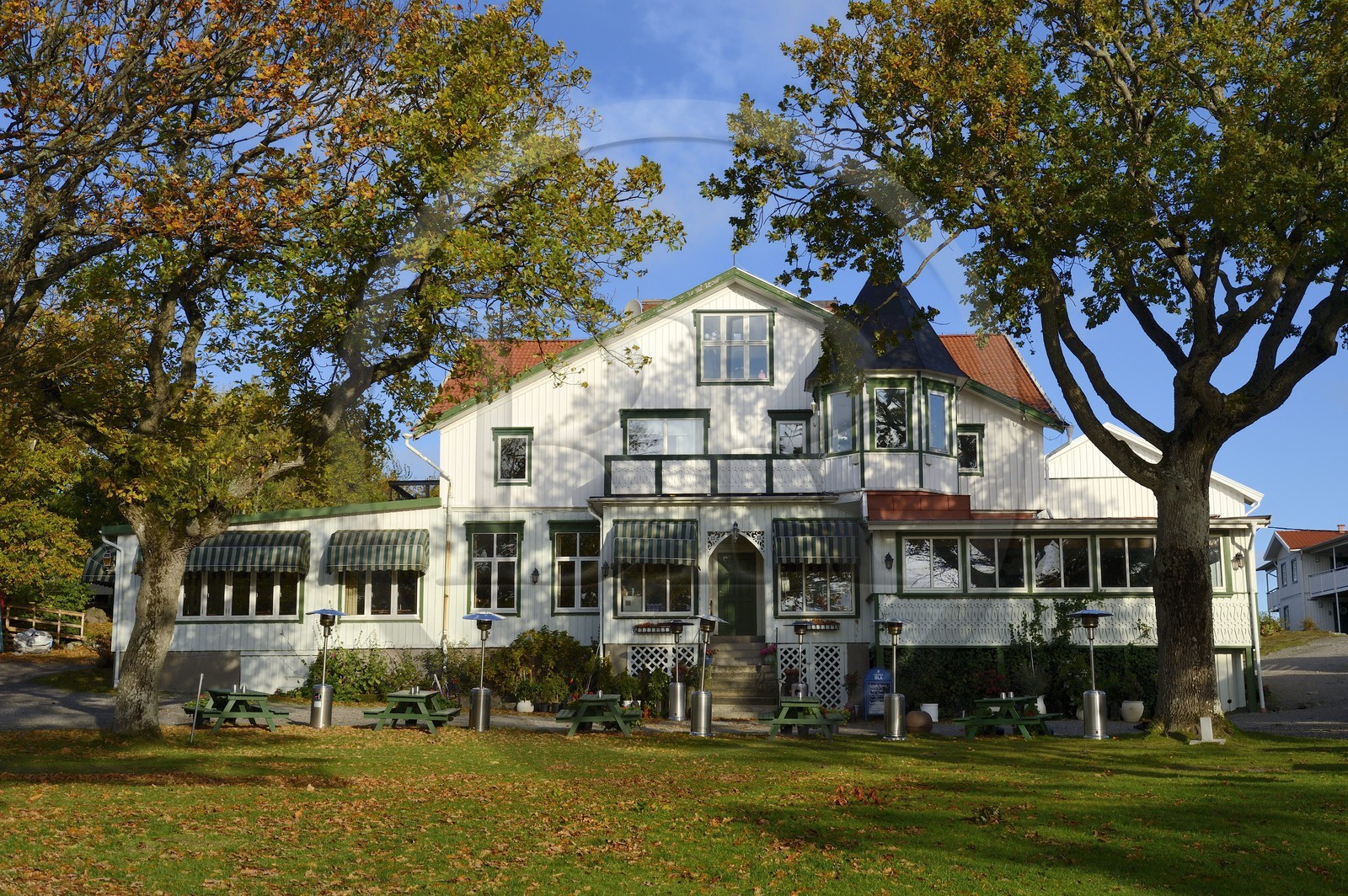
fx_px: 1796
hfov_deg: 41.1
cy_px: 448
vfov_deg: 28.0
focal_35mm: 48
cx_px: 674
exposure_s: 1/400
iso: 200
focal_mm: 48
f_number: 10
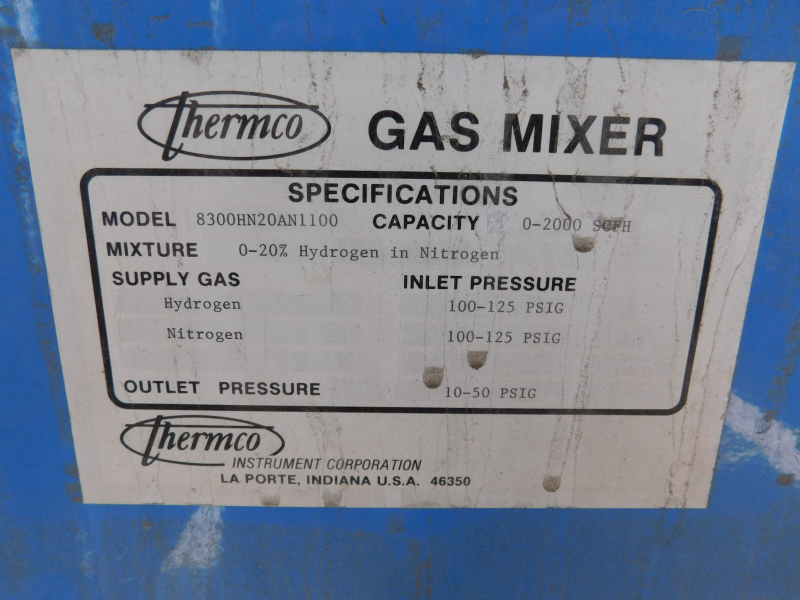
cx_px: 400
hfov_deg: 73.9
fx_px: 532
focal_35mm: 23
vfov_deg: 58.9
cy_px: 300
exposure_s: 1/80
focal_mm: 4
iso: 125
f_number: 3
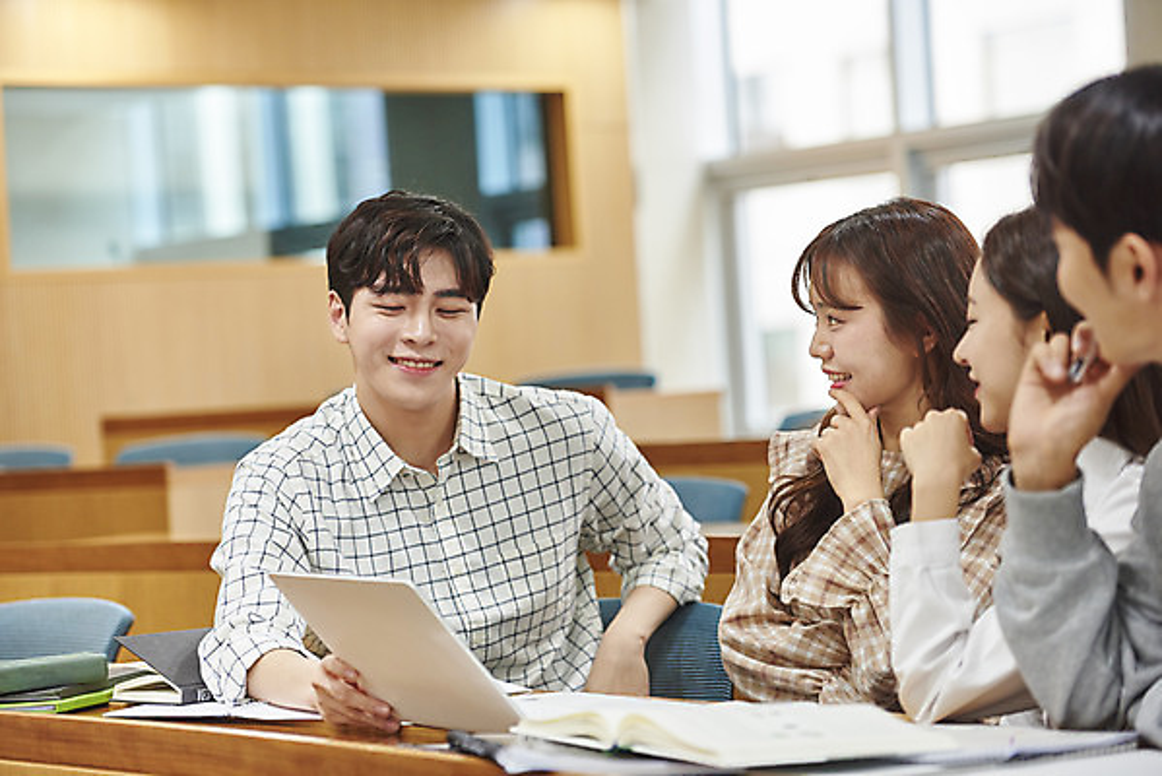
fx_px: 3294
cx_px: 581
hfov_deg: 20.0
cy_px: 388
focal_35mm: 102
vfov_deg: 13.4
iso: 1000
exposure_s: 1/160
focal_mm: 102
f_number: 2.8
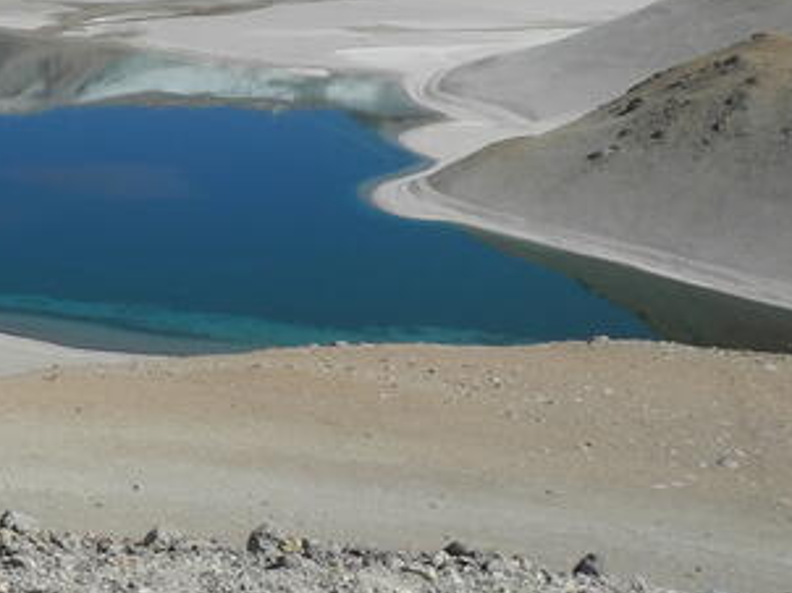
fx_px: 2172
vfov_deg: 15.4
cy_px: 89
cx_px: -441
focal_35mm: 95
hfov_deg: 18.1
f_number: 5.6
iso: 100
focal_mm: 6
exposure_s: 1/800
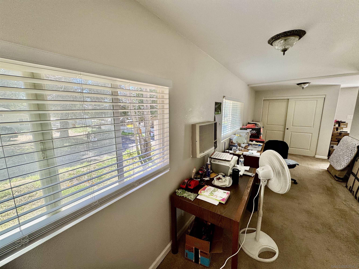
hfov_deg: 102.1
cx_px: 180
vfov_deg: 85.7
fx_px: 145
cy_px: 134
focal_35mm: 14
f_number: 2.2
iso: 80
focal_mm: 2.22
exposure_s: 1/120
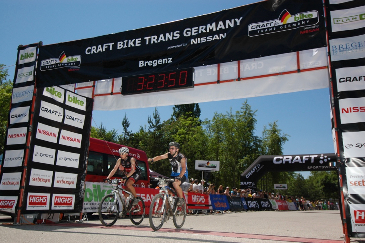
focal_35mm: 33
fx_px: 334
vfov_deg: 39.9
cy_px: 122
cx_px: 182
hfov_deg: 57.3
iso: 200
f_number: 7.1
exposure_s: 1/1600
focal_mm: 22
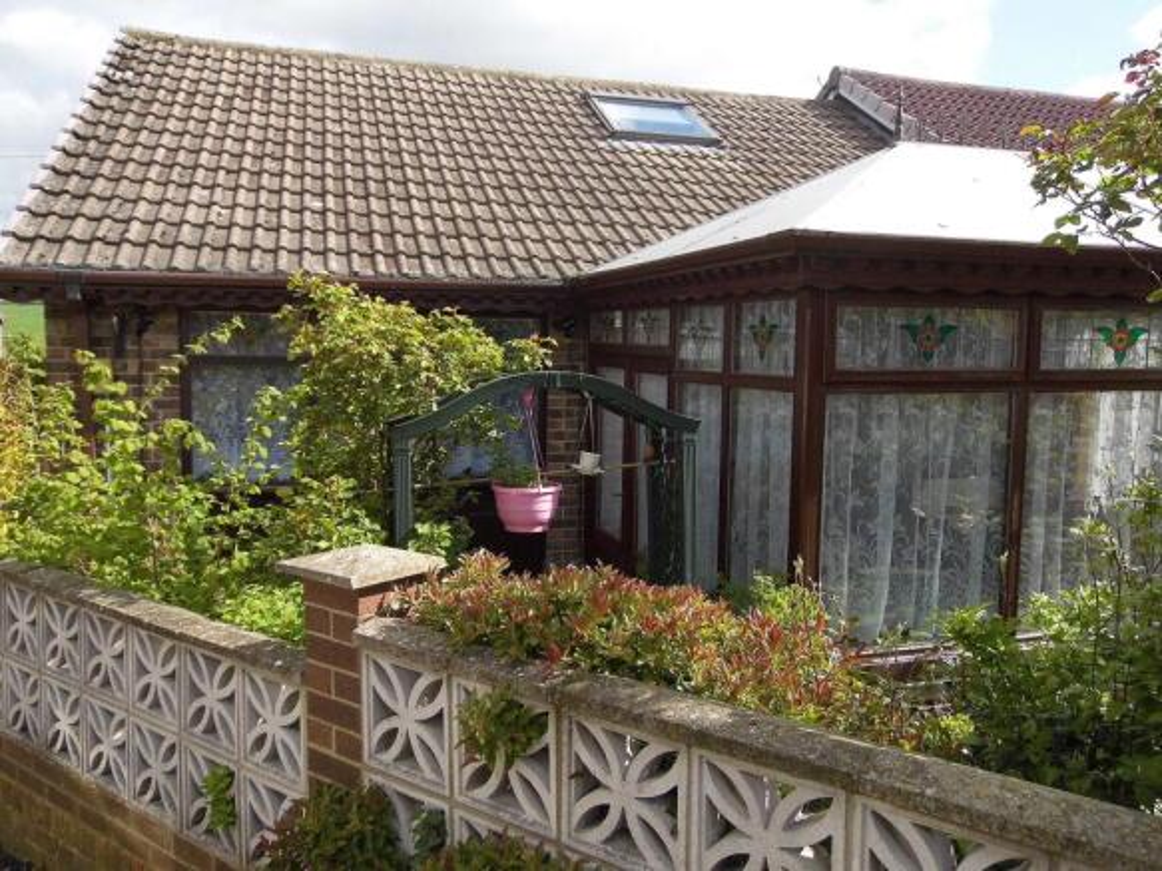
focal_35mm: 25
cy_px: 436
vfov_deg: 54.9
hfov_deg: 69.4
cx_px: 581
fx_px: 839
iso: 100
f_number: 3
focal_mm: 4.5
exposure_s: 1/800
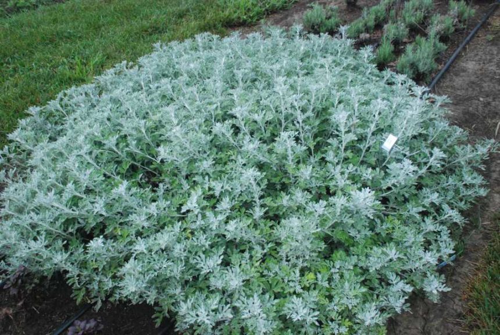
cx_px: 250
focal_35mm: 36
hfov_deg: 53.1
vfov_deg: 37.0
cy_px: 168
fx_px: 501
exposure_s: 1/200
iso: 1600
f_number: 7.1
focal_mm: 24
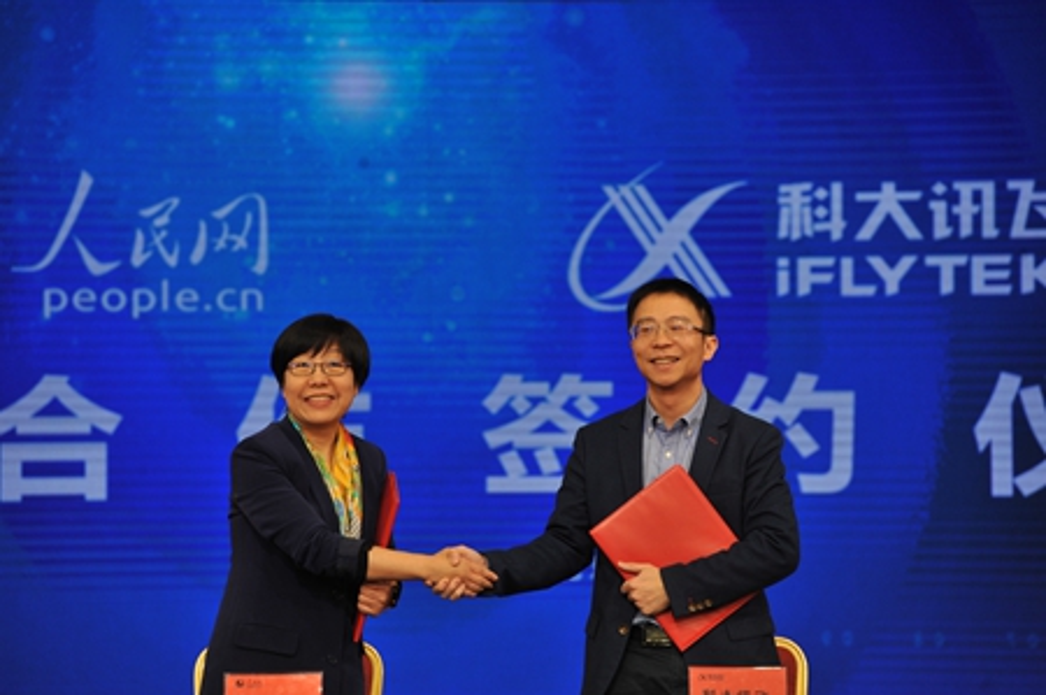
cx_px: 523
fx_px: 5805
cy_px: 348
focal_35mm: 200
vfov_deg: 6.9
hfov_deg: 10.3
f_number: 6.3
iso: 640
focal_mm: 200
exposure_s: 1/160
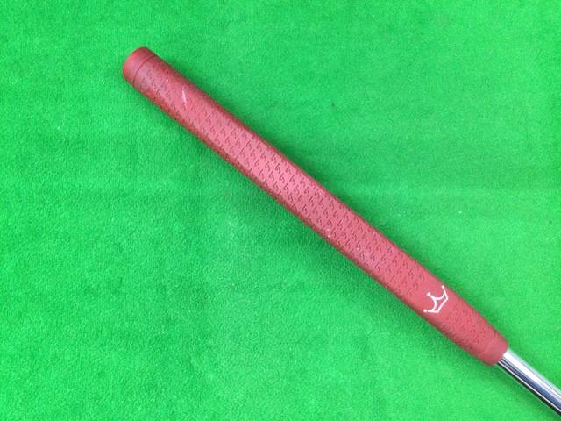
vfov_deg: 45.4
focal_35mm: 31
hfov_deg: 58.4
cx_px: 280
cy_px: 210
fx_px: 502
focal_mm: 3.3
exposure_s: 1/30
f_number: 2.4
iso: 200
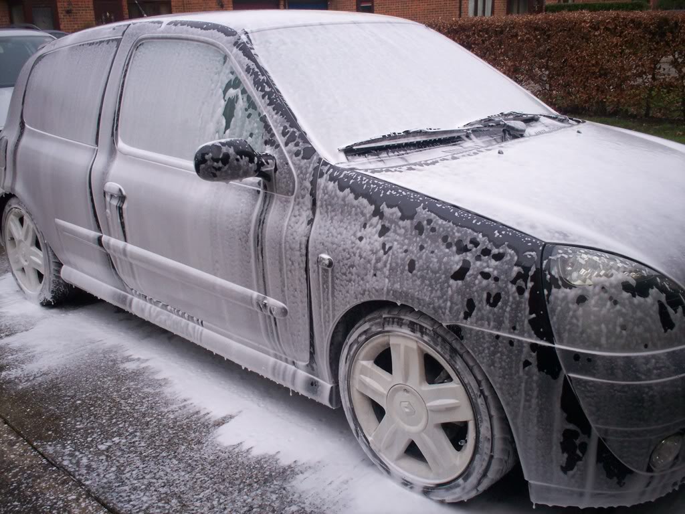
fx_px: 712
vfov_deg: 39.7
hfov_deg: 51.4
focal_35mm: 36
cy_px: 257
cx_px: 342
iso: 100
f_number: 4.5
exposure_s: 1/172
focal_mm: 6
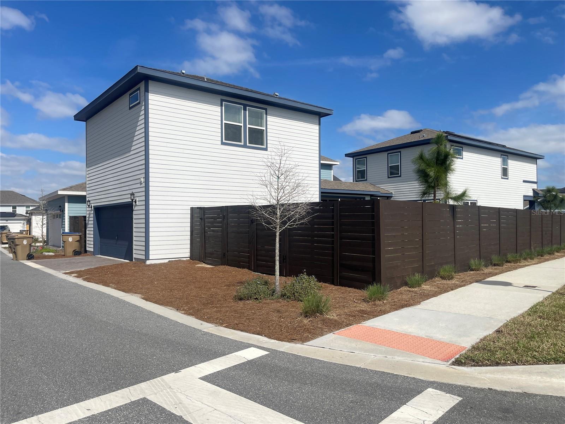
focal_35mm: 25
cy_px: 212
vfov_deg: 54.9
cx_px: 282
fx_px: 408
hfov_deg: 69.4
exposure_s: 1/7407
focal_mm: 5.1
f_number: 1.6
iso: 32
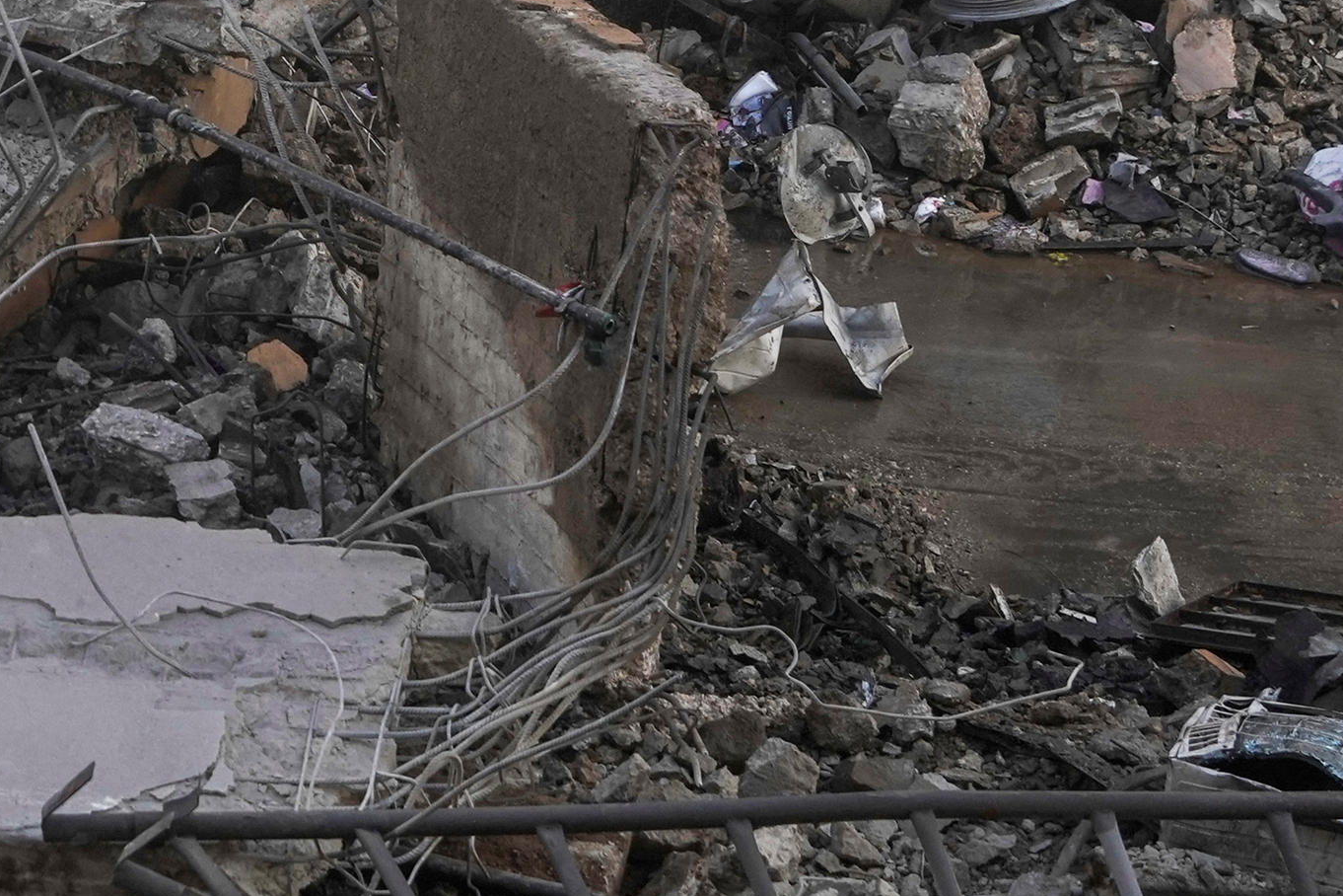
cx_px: -854
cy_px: -170
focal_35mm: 257
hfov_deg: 7.8
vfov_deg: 5.3
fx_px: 9587
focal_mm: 70
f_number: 5.6
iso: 400
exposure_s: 1/640
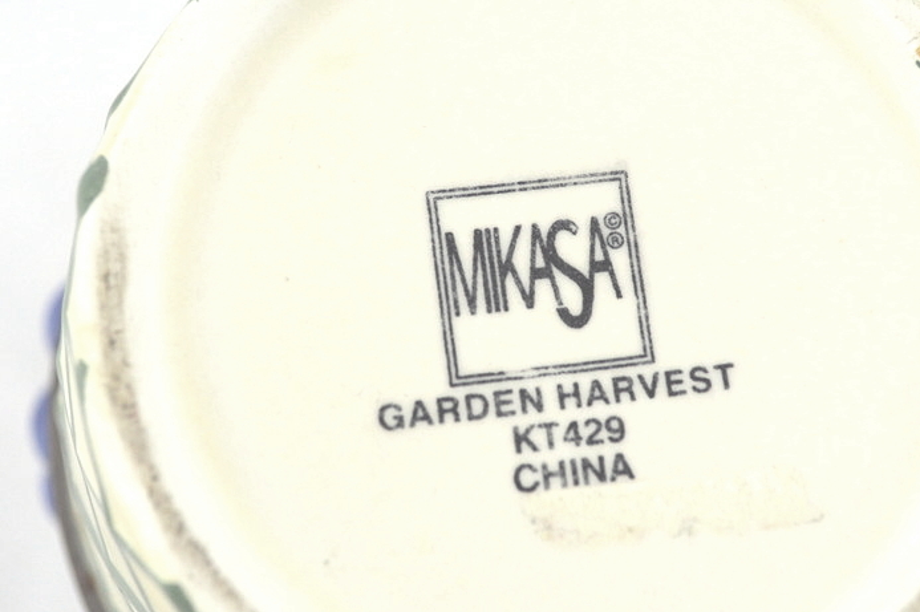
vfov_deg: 18.0
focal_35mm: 76
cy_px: 293
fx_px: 1934
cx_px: 526
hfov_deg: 26.7
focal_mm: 35
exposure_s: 1/125
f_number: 5.3
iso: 400
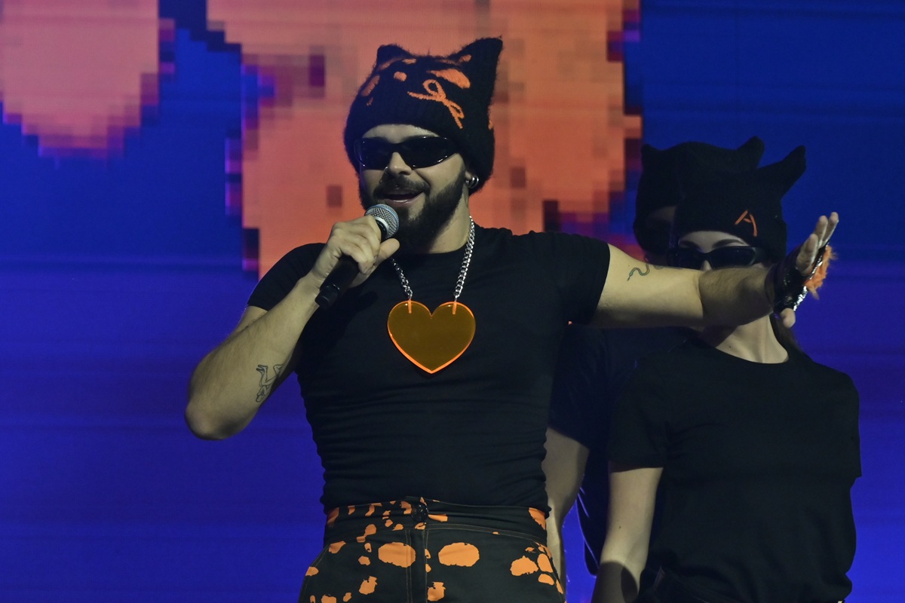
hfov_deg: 6.9
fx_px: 7541
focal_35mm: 300
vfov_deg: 4.6
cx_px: 452
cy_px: 302
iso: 3200
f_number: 9
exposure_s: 1/500
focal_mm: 200
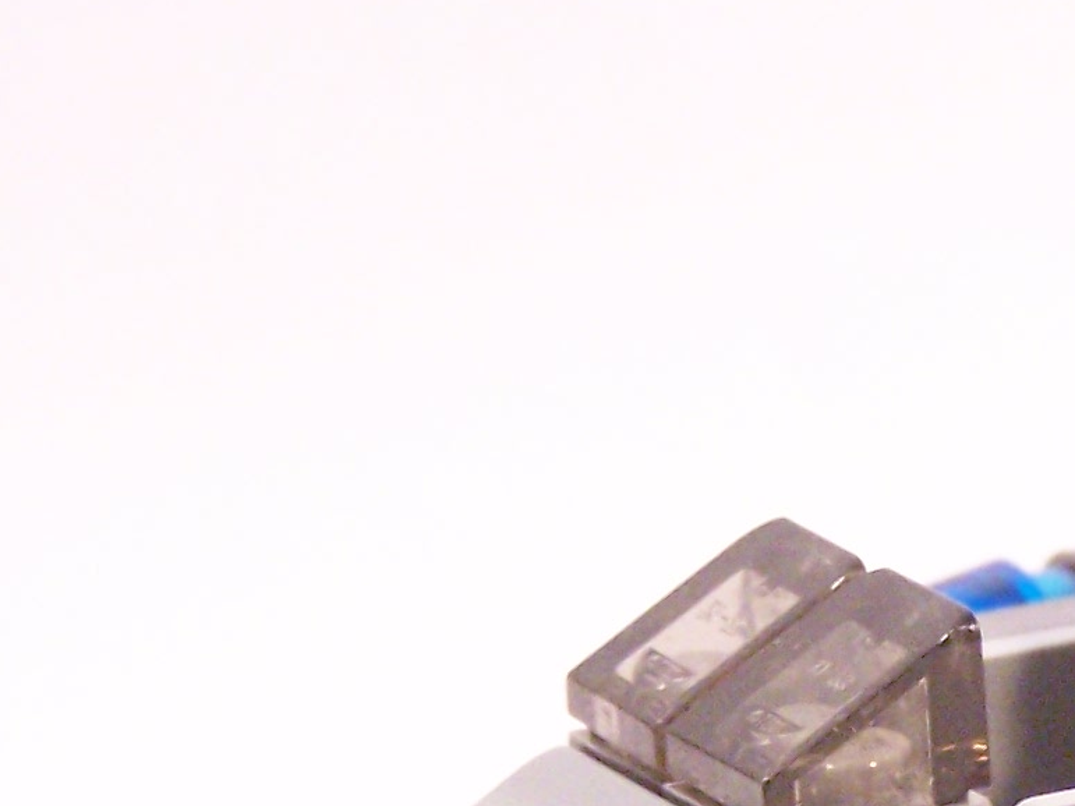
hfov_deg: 5.6
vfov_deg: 4.2
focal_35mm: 351
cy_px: 951
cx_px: 1482
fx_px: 10899
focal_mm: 17.5
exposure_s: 1/45
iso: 400
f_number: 3.2
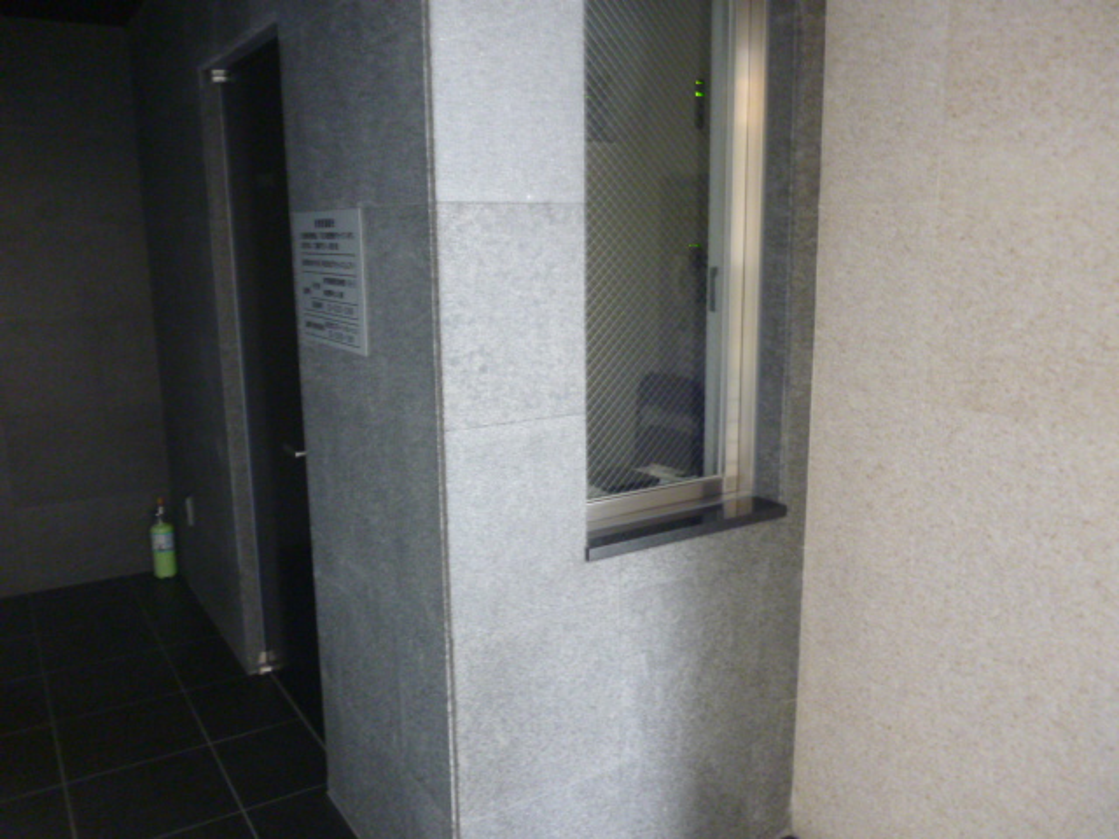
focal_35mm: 28
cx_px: 560
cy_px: 420
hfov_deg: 63.4
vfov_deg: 49.7
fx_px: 905
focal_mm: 5
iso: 400
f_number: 3.1
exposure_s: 1/8
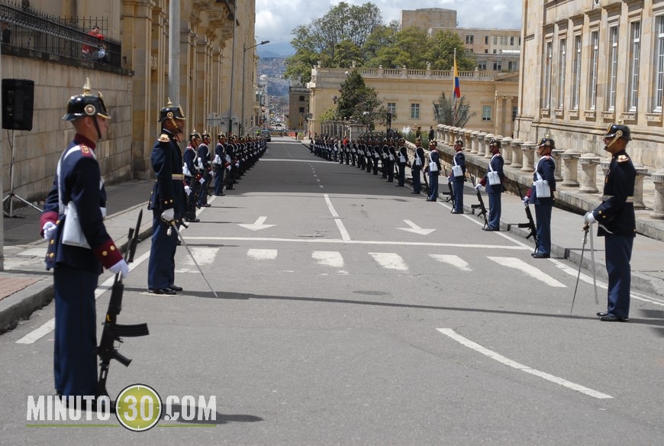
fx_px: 1525
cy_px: 223
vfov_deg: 16.6
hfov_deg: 24.6
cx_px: 332
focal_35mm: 82
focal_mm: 55
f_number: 8
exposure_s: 1/400
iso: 160
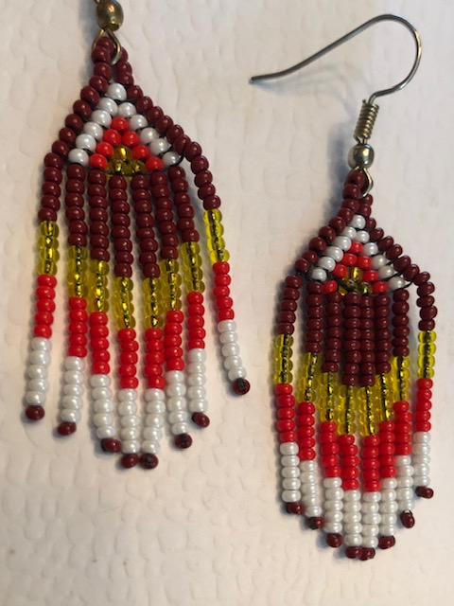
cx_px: 227
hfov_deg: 49.7
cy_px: 303
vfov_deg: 63.4
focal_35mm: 28
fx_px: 490
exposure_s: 1/15
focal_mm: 4
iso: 100
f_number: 1.8
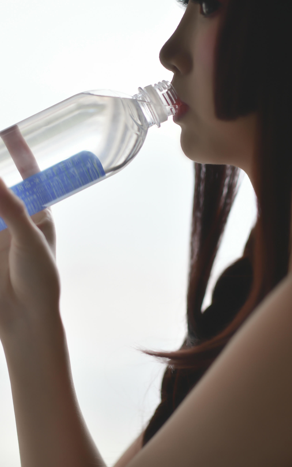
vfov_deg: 13.0
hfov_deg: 8.1
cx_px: 148
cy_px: 233
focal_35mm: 161
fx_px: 2050
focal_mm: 105
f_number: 1.4
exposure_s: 1/1600
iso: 160
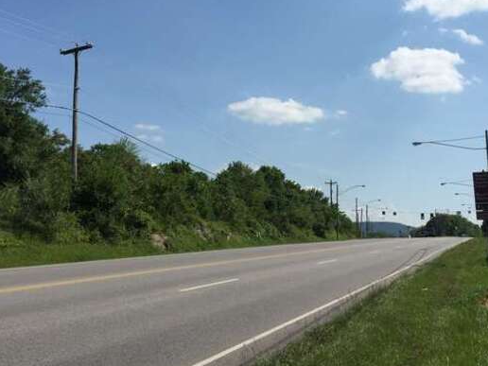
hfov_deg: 41.9
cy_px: 113
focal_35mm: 45
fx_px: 634
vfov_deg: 31.8
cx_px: 287
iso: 32
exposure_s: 1/3300
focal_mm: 4.15
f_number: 2.2
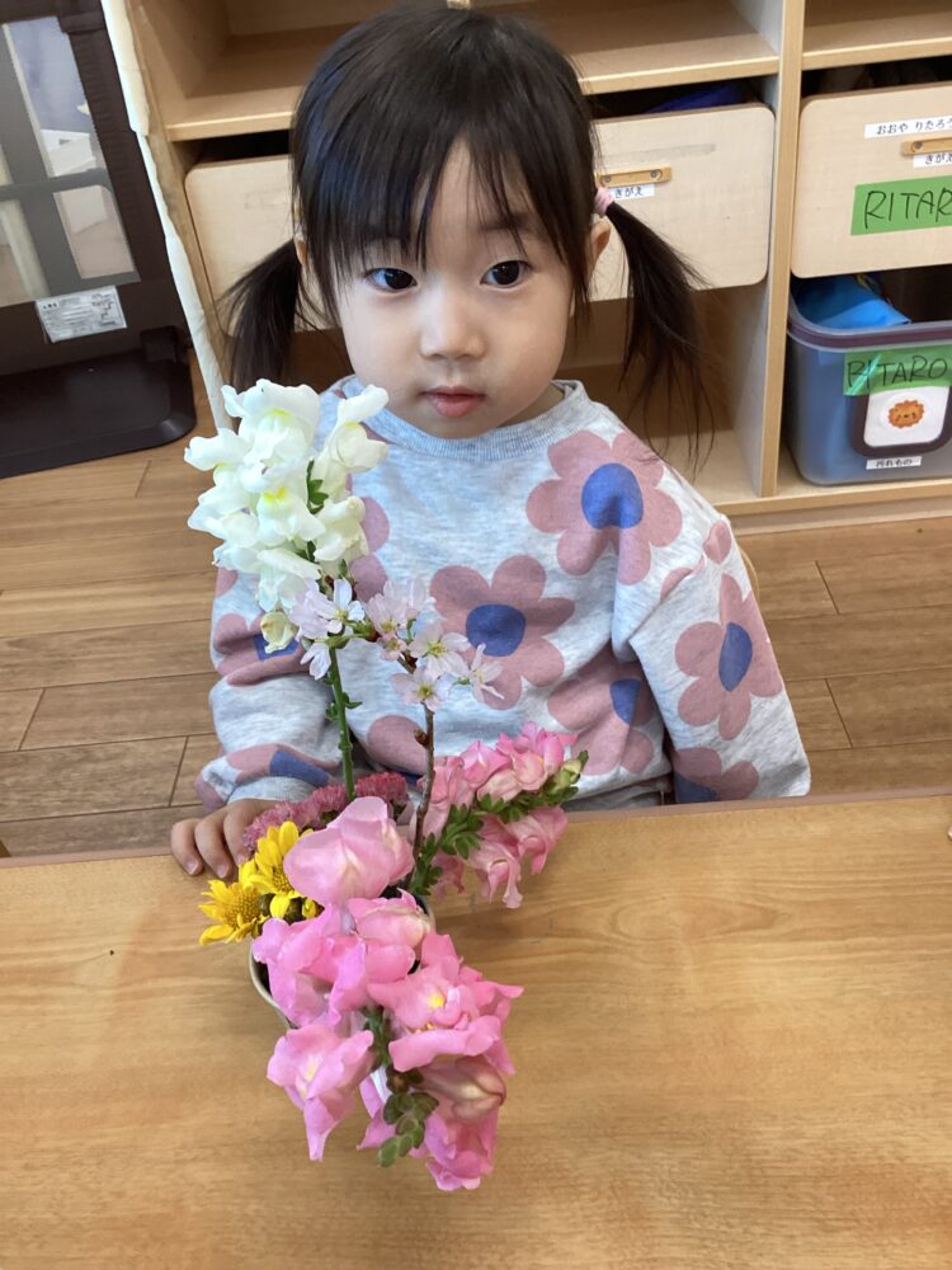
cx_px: 476
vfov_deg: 58.4
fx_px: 1137
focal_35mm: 31
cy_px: 635
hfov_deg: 45.4
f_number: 2.4
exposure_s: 1/60
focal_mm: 3.3
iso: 100
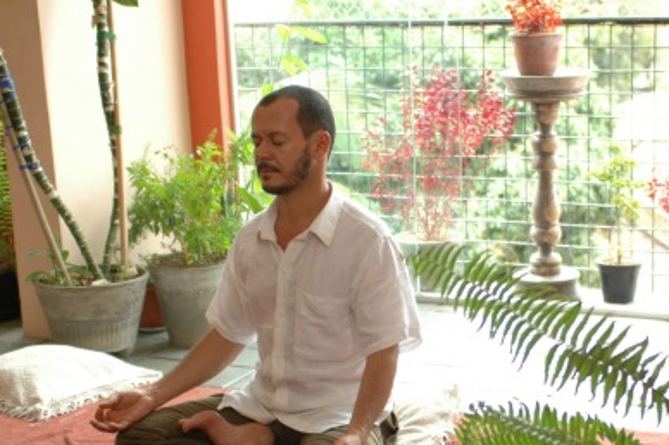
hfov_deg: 27.5
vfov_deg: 18.5
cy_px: 319
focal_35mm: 73
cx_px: 466
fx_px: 1355
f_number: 2.8
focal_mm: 32
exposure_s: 1/320
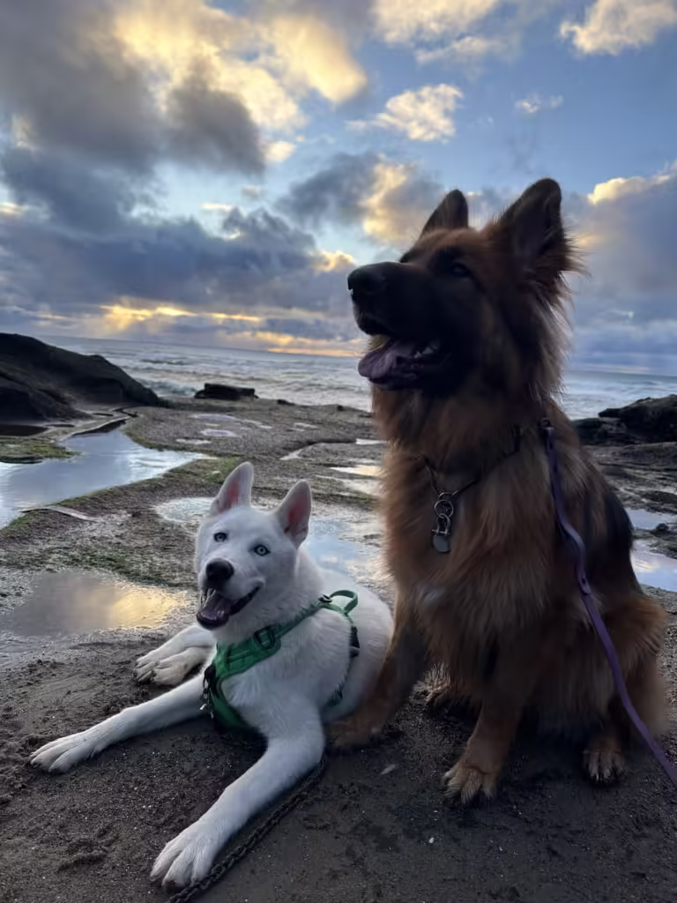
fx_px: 626
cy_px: 452
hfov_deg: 56.8
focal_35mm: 24
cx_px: 338
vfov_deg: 71.6
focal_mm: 6.86
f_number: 1.78
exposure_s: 1/1095
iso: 80
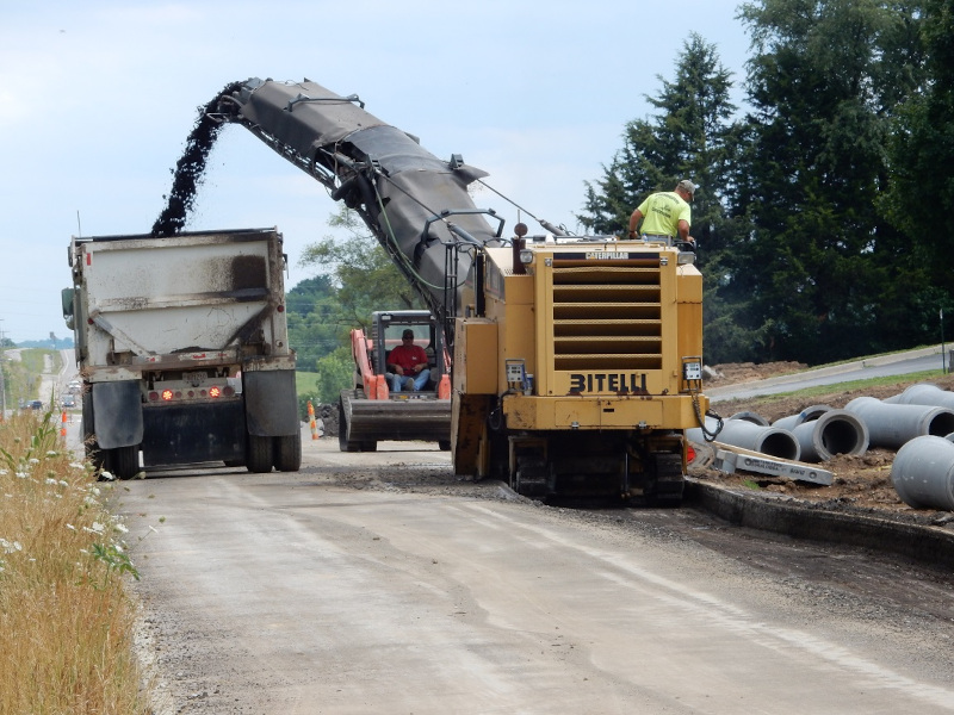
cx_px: 477
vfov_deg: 6.5
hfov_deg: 8.6
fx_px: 6311
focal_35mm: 229
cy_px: 358
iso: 125
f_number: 6.3
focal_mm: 40.9
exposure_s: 1/250
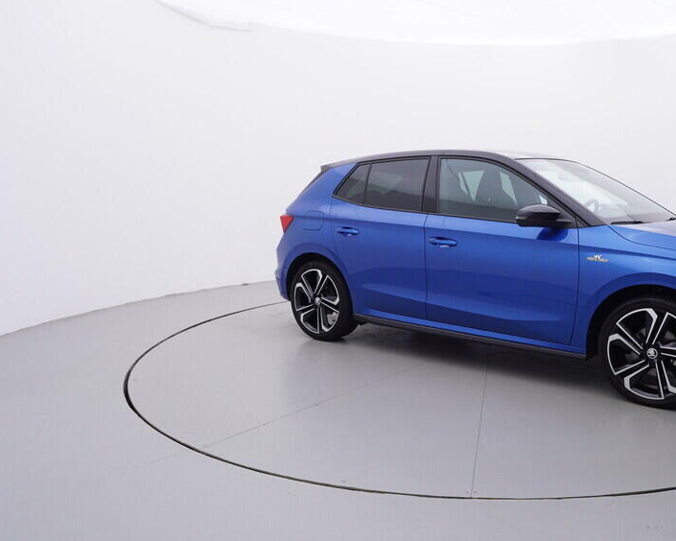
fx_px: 614
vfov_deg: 47.5
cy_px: 279
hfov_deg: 55.9
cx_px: 472
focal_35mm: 31
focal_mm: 15
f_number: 5
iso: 200
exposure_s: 1/80
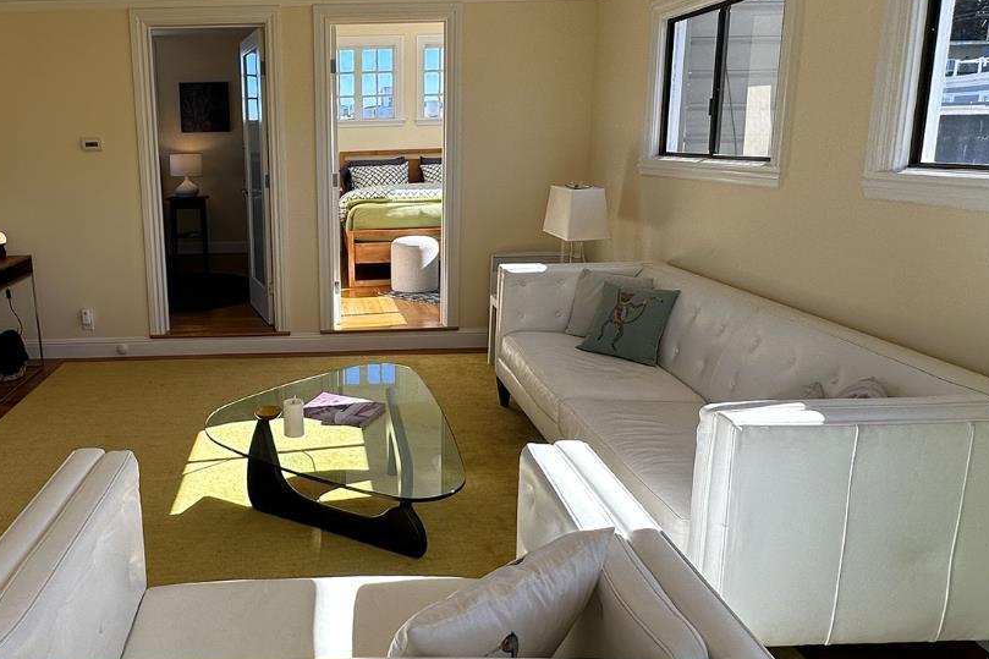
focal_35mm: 27
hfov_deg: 65.3
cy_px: 281
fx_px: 742
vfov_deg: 47.8
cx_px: 318
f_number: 2.2
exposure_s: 1/370
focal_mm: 2.22
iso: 40
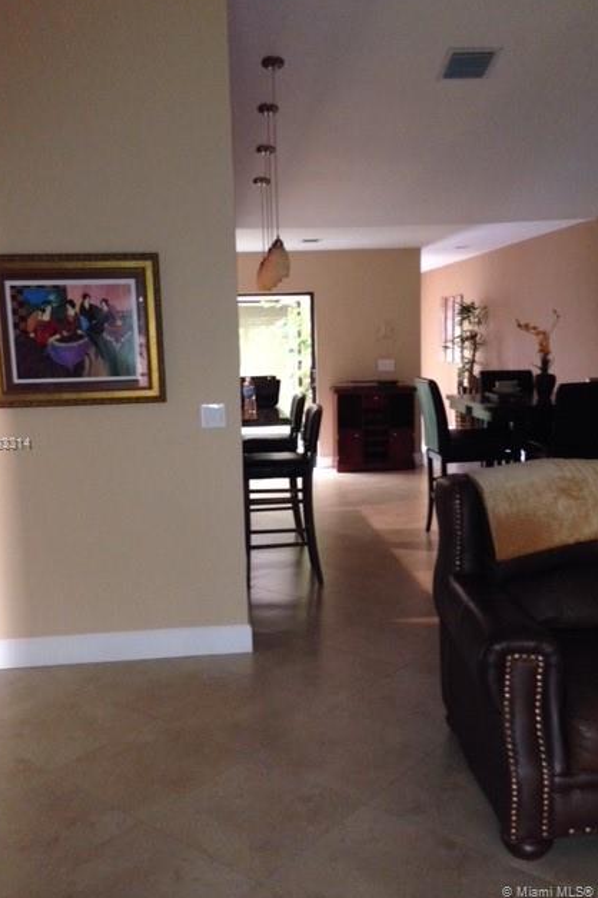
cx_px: 305
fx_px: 873
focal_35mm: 35
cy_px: 445
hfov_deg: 37.8
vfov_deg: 54.5
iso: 320
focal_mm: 4.12
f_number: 2.4
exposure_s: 1/16
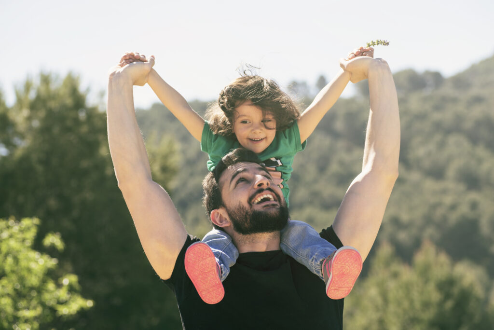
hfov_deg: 22.6
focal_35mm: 90
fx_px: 1236
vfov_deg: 15.2
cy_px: 165
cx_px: 247
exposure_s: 1/1000
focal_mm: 90
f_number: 4.5
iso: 125
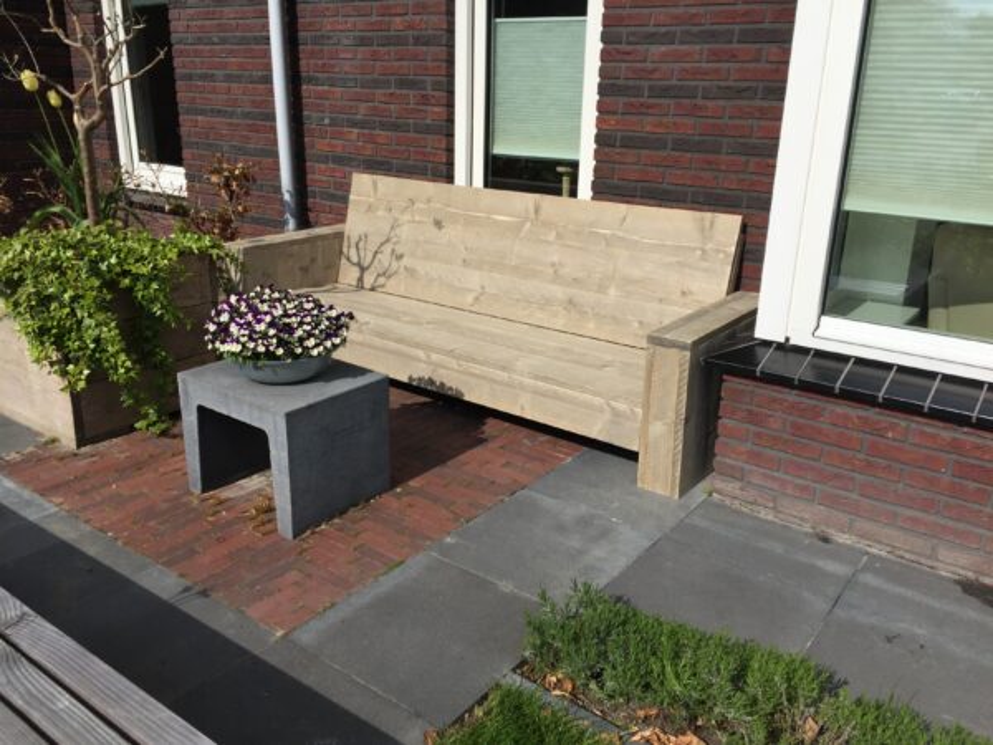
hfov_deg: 61.7
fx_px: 832
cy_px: 372
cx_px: 496
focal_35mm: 29
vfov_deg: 48.2
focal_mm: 4.15
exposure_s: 1/3597
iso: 32
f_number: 2.2
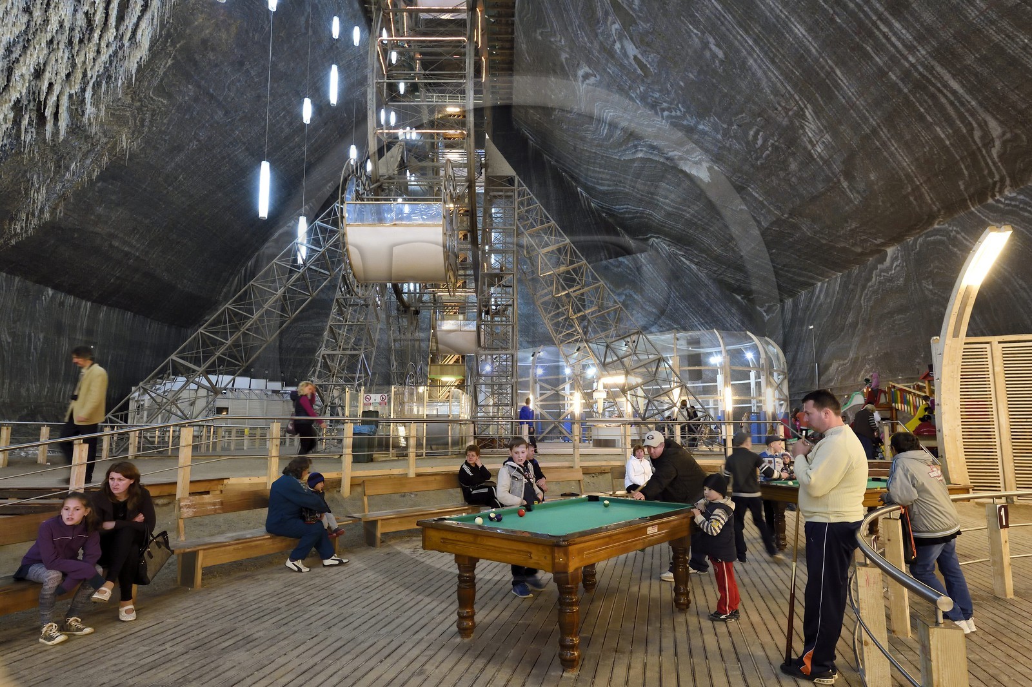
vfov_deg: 61.9
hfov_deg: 84.0
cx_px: 516
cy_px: 344
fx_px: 573
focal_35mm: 20
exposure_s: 1/25
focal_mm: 20
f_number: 6.3
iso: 4000
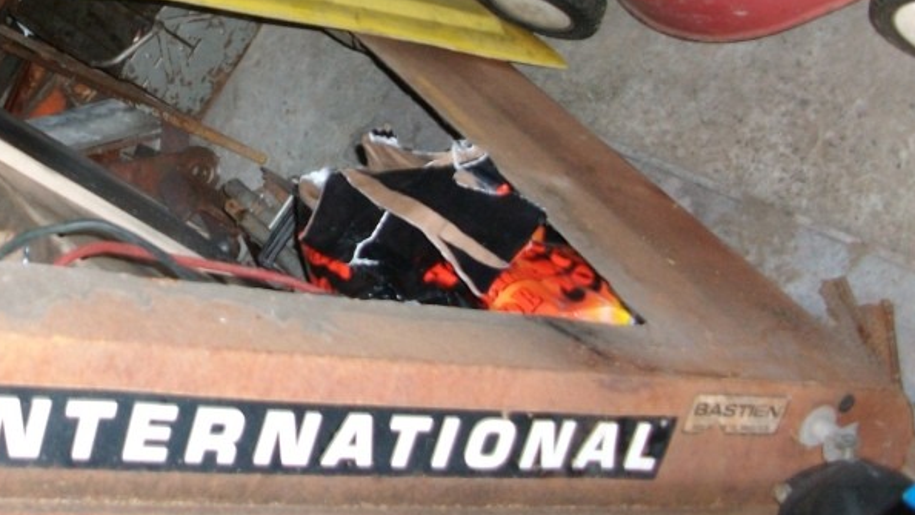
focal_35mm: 60
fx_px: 1456
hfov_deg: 33.6
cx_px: 152
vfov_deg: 19.6
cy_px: 35
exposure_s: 1/40
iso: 153
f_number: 2.9
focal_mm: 5.7
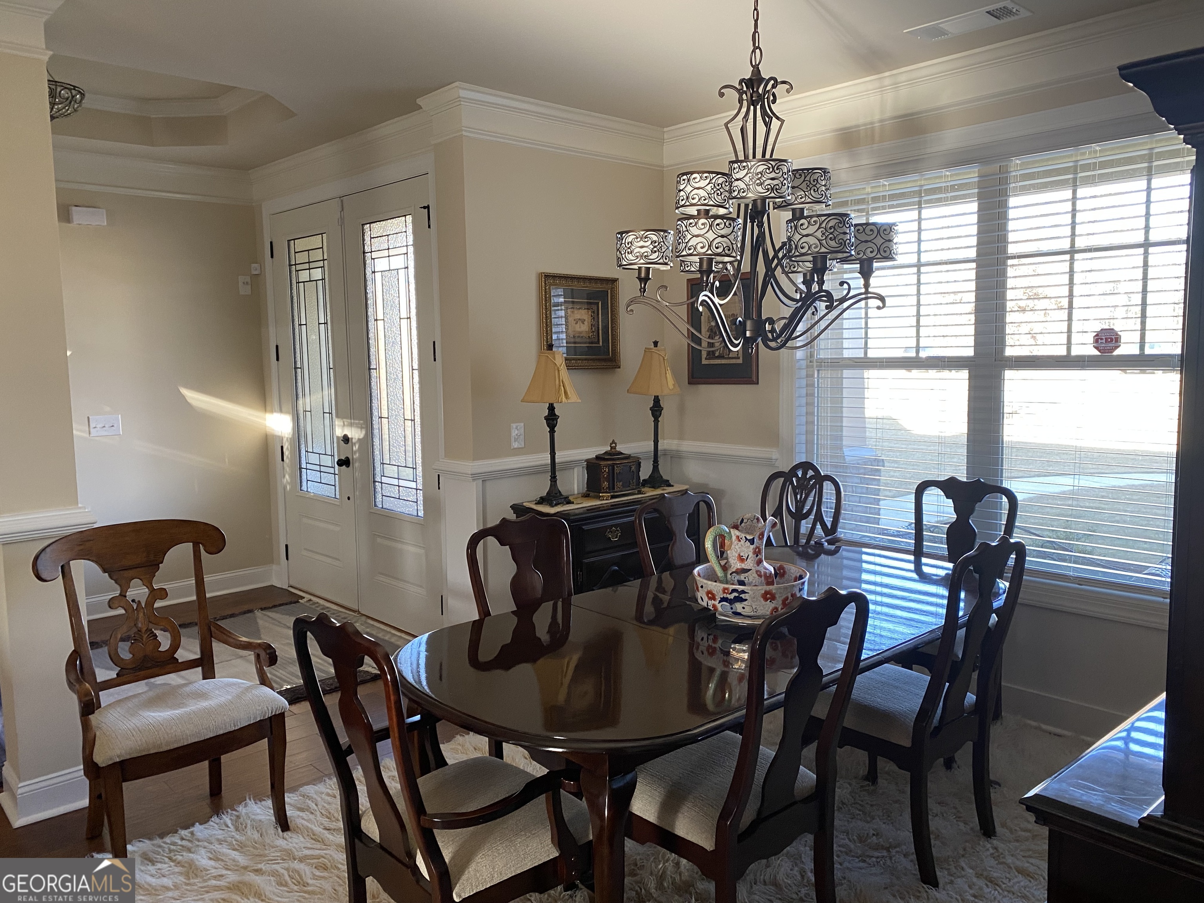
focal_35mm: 26
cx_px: 602
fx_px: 904
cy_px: 452
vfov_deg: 53.1
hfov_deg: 67.3
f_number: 1.8
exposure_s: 1/60
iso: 125
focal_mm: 4.25
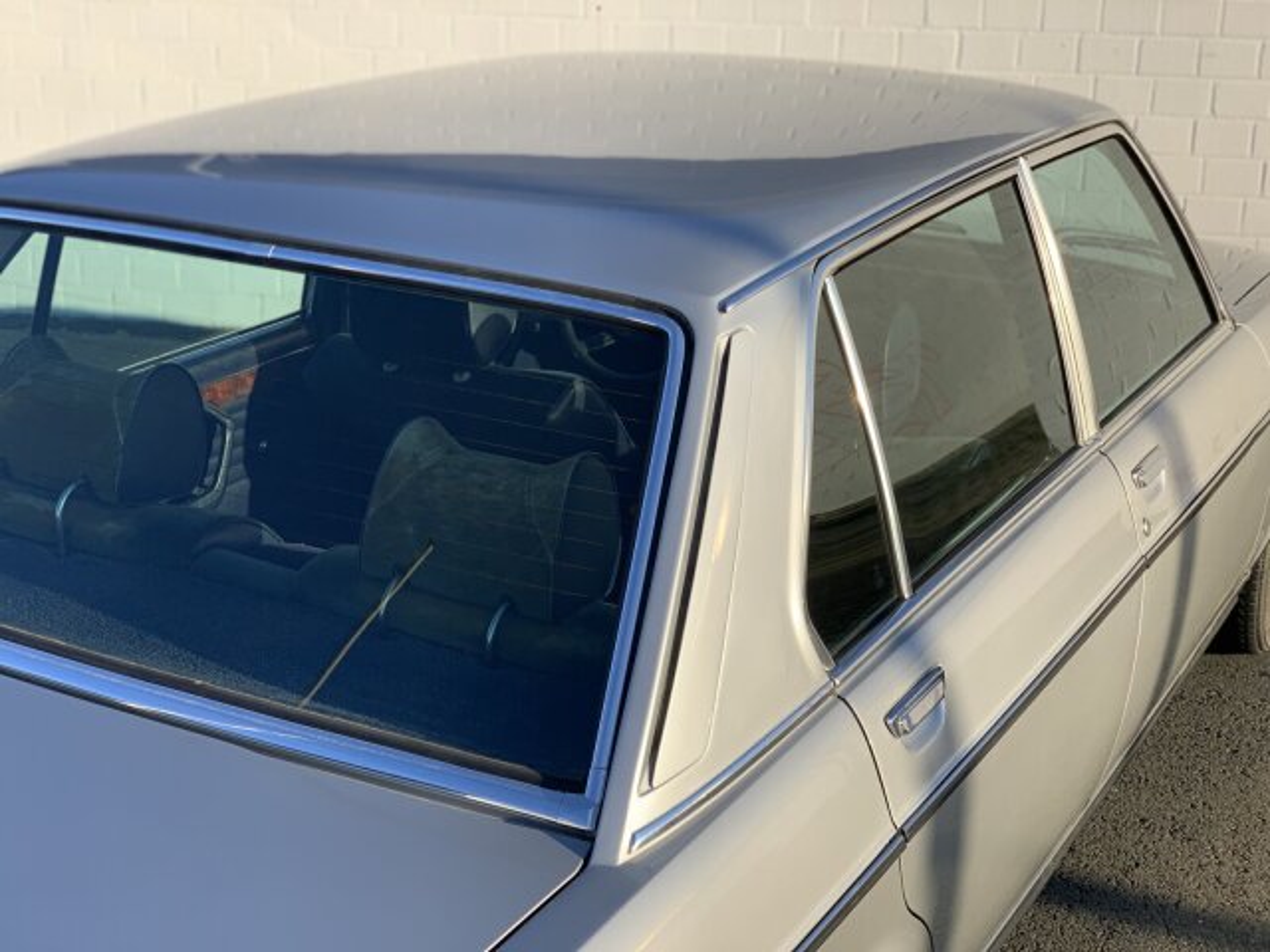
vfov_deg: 28.0
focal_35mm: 52
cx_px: 635
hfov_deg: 36.8
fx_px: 1908
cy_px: 476
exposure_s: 1/749
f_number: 2.4
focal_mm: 6
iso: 16
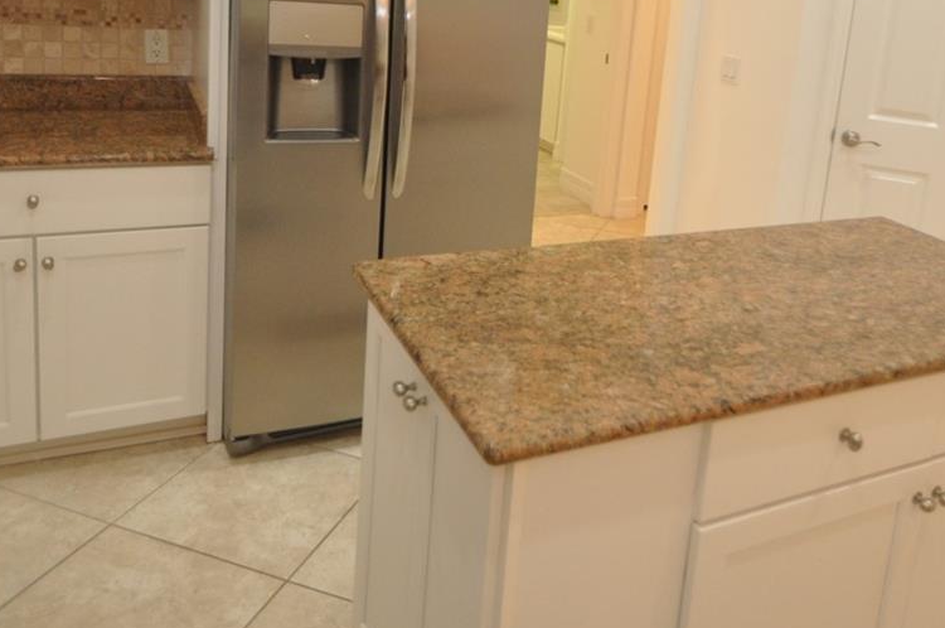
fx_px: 839
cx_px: 570
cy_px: 145
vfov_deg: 39.7
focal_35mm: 32
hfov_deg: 58.3
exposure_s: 1/60
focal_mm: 10
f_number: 4
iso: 640
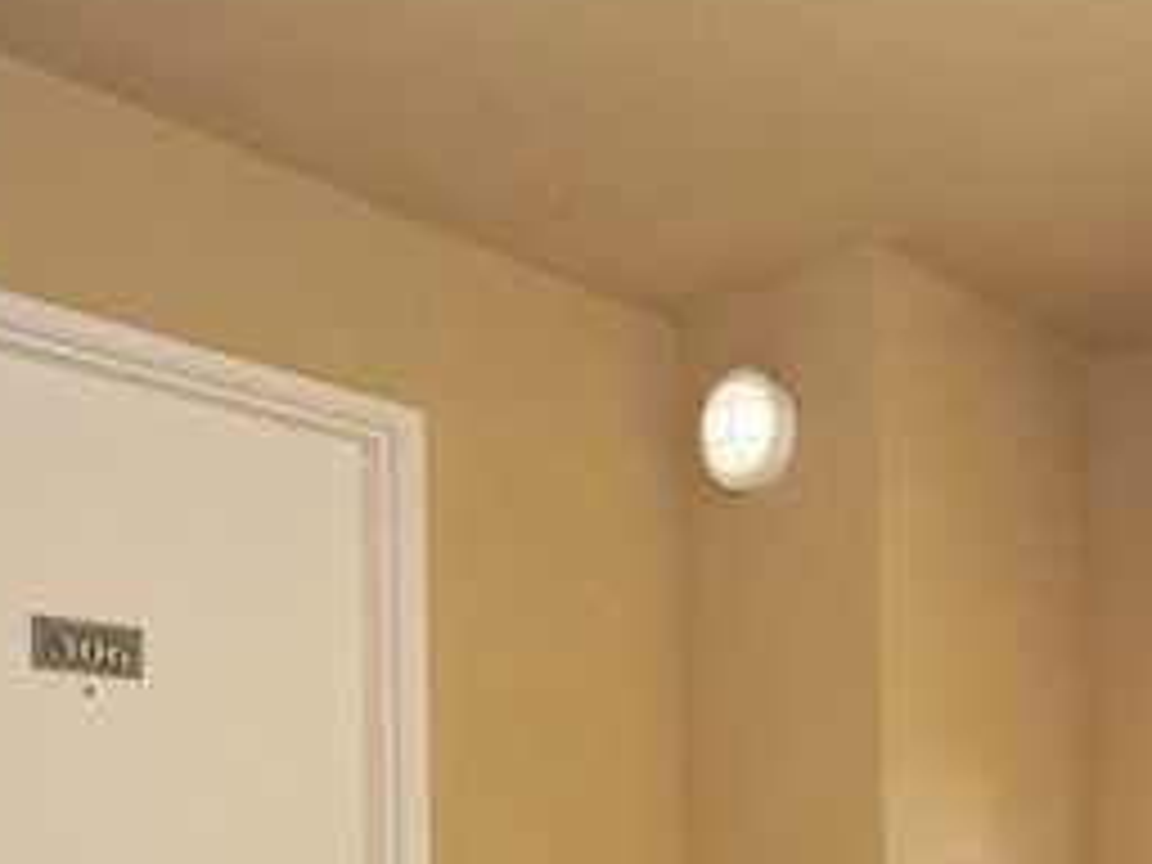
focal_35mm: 40
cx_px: 1089
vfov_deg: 32.9
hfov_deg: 42.0
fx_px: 1331
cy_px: 868
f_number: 11
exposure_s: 1/250
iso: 2000
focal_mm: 8
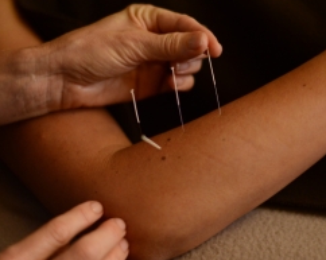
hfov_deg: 22.0
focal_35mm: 87
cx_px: 189
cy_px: 119
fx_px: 838
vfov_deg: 17.6
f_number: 1.4
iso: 1600
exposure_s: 1/1600
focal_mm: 50
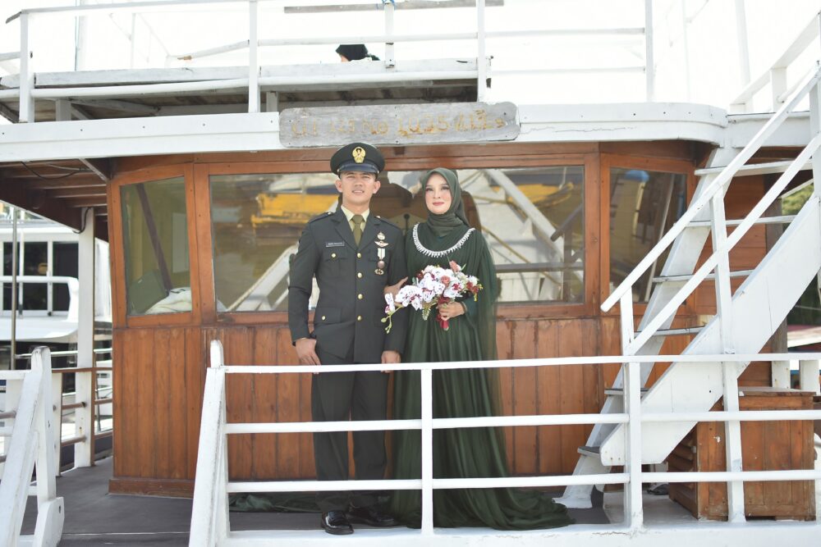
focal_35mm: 52
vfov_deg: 25.8
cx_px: 410
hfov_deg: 37.8
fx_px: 1197
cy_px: 274
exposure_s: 1/1250
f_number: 2
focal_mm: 35
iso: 100
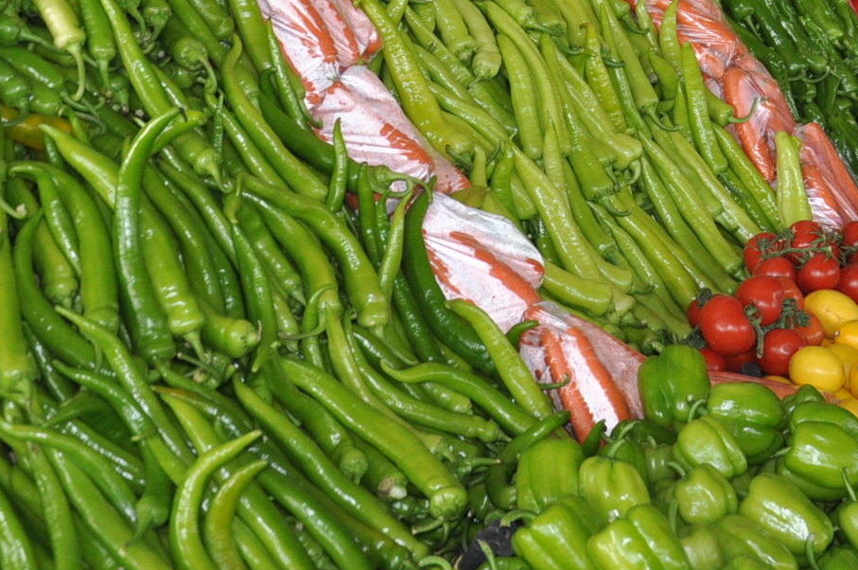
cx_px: 704
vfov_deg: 17.1
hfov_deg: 25.5
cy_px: 0
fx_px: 1856
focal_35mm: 78
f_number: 3.8
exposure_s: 1/125
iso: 720
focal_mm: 22
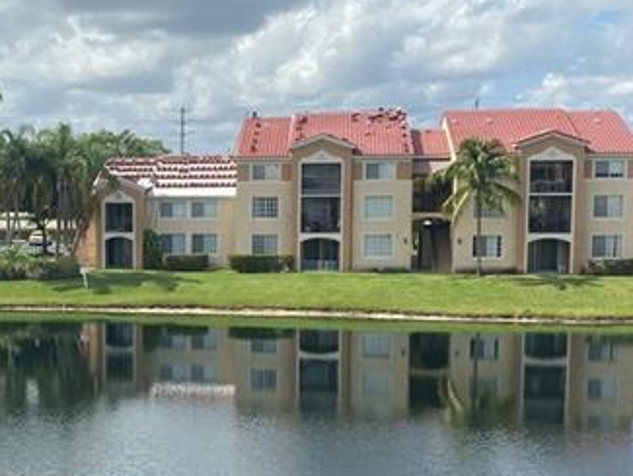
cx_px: 105
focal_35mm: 64
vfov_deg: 22.9
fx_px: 1171
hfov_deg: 29.4
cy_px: 297
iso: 32
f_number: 1.8
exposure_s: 1/3610
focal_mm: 4.25
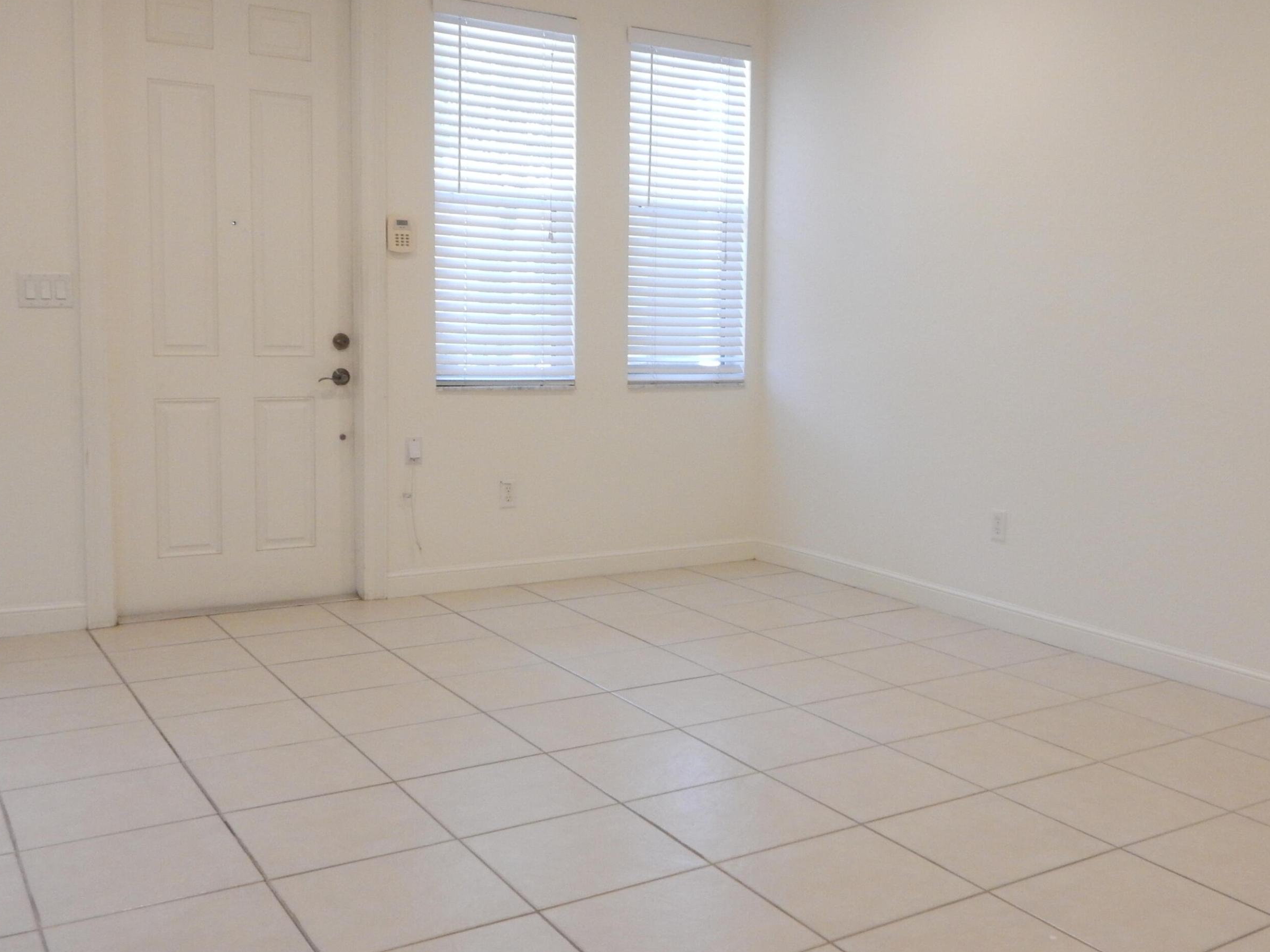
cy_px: 438
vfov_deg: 39.6
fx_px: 1321
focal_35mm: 36
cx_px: 755
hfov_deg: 51.1
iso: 400
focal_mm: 5.4
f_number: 4.5
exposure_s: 1/25
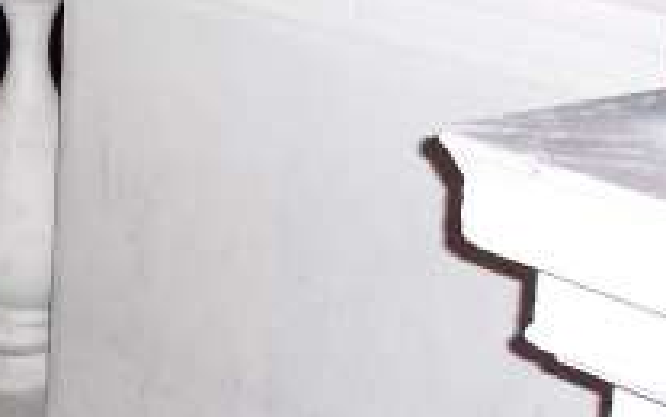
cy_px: 455
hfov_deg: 19.2
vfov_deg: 12.5
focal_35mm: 103
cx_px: -99
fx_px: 1870
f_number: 2.8
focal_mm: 7.5
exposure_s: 1/30
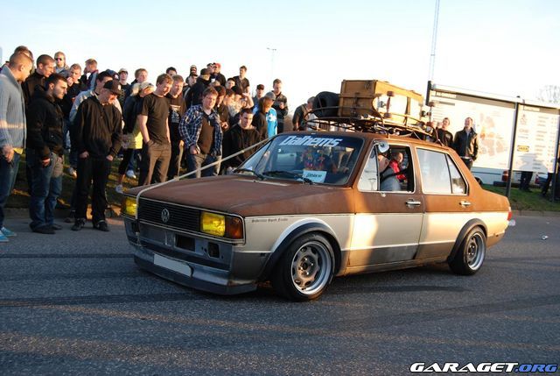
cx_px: 280
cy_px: 188
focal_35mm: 36
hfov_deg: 53.1
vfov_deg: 37.0
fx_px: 561
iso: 200
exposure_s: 1/100
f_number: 5
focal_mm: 24
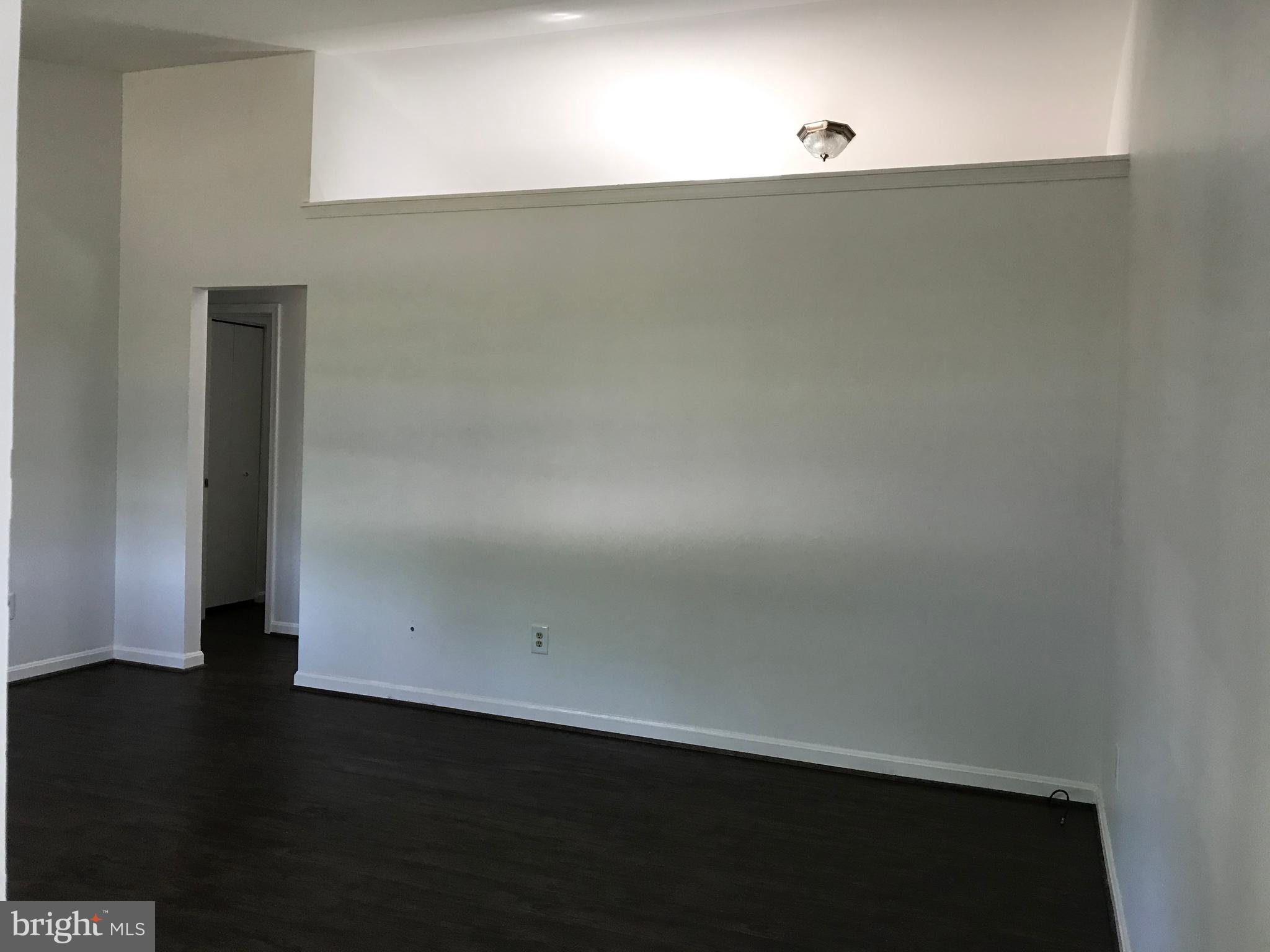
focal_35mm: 28
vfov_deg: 49.7
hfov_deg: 63.4
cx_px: 635
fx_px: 1027
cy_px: 476
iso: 32
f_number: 1.8
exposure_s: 1/30
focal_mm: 3.99
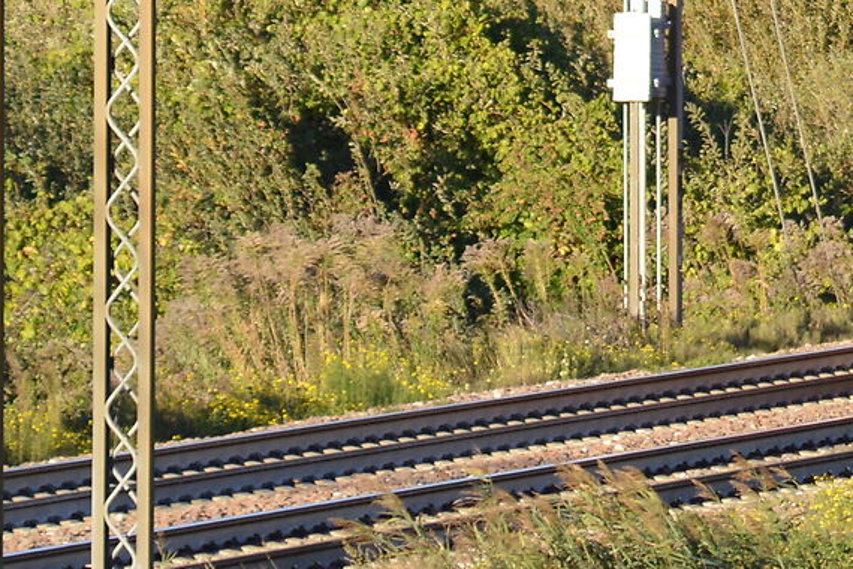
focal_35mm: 852
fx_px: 20189
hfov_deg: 2.4
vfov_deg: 1.6
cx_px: 1582
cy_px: -174
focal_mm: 135
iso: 250
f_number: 5.6
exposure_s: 1/500
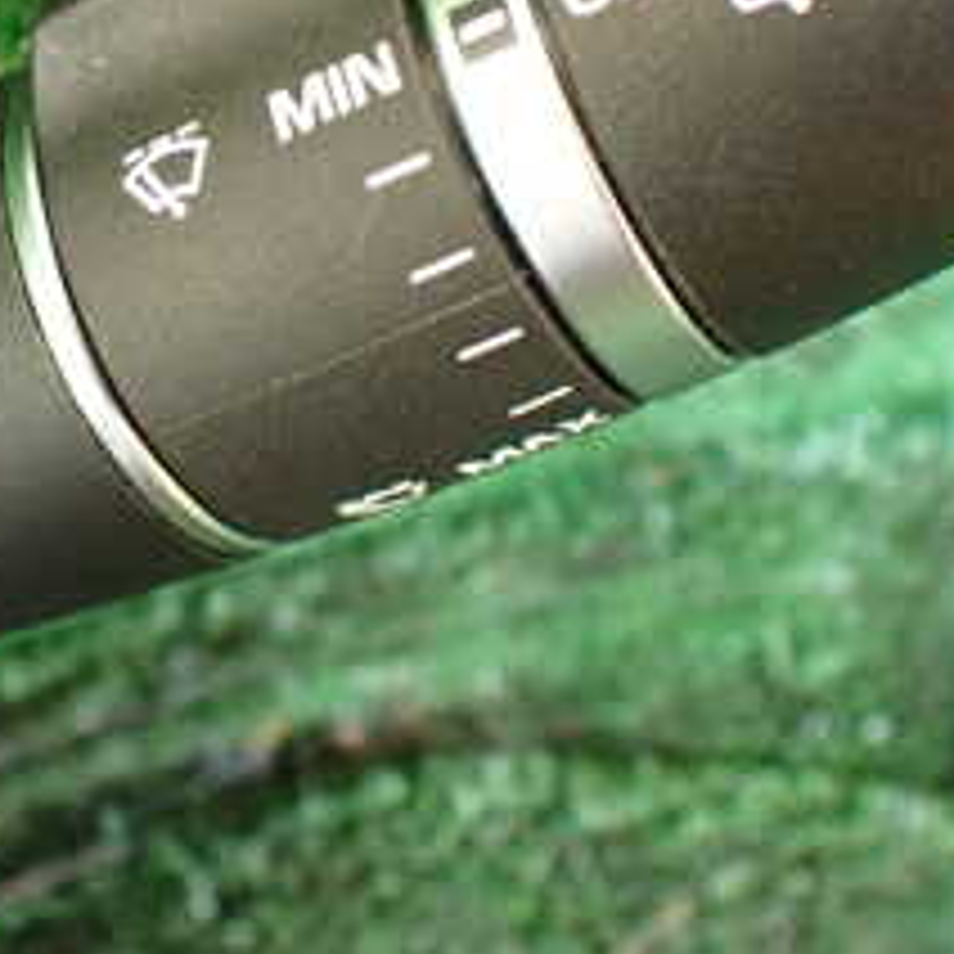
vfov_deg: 22.8
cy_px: 238
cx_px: 130
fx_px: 2339
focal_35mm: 75
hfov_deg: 22.6
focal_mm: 5.4
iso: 800
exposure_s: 1/60
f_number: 2.3
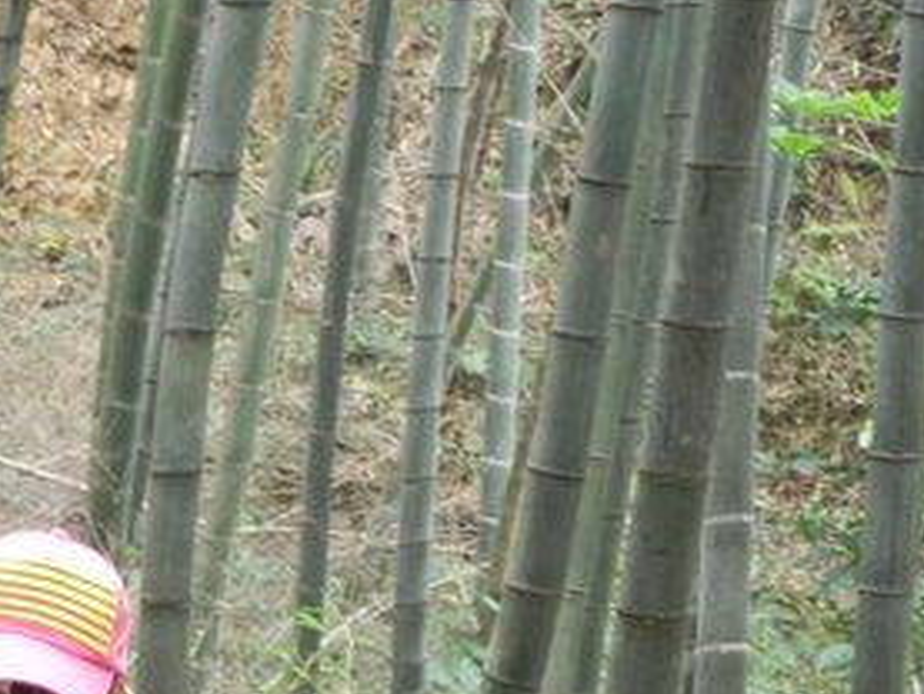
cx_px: -170
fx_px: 10922
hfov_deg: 4.8
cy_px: 676
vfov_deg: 3.6
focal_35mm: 409
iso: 800
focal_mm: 28.8
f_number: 4.5
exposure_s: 1/86
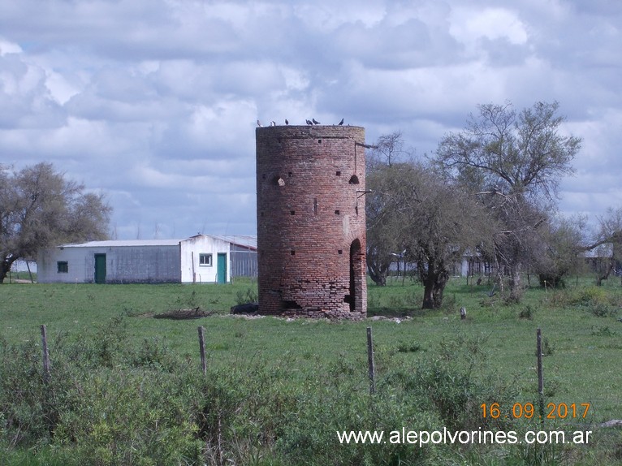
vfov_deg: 10.6
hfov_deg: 14.1
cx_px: 311
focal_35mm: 140
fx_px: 2515
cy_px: 233
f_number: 6.8
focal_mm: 20
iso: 80
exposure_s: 1/320
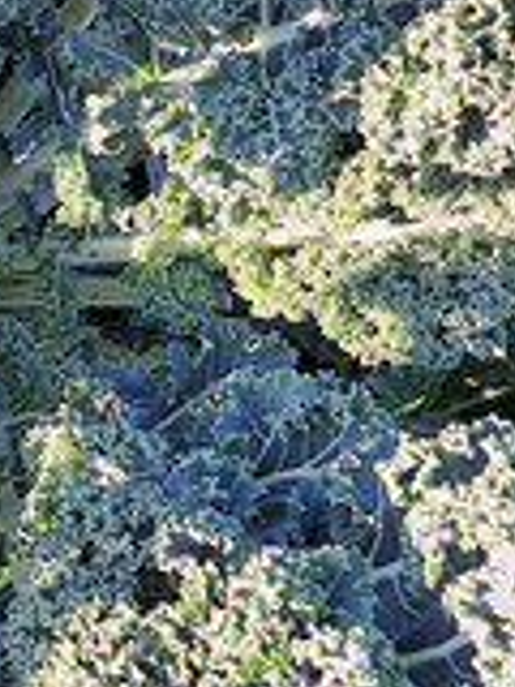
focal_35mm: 114
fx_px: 2261
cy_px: 296
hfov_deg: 12.6
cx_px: -146
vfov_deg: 17.3
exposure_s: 1/139
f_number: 1.8
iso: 50
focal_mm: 5.23
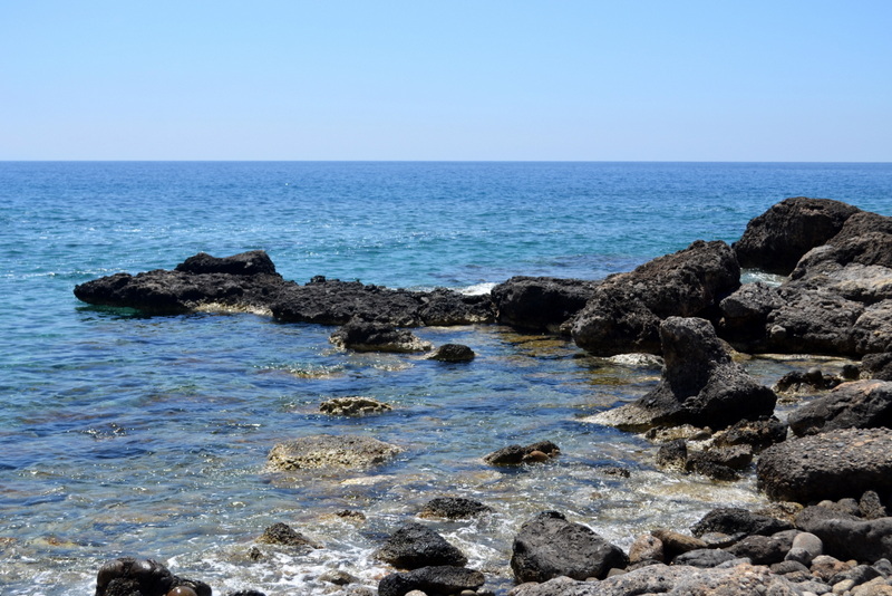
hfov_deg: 38.9
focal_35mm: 51
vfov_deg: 26.5
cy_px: 298
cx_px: 446
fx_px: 1264
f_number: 6.3
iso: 100
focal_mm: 34
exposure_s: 1/320
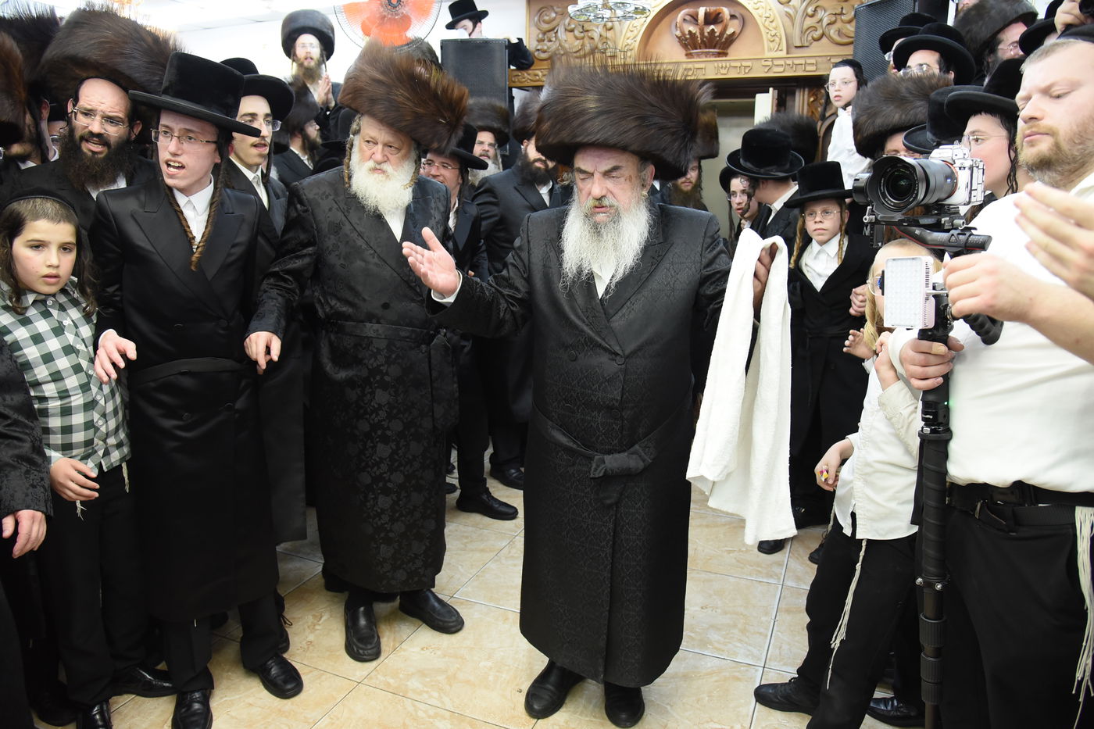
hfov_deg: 73.8
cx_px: 547
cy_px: 364
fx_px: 729
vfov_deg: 53.1
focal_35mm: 24
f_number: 5
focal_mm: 24
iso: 2500
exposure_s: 1/160
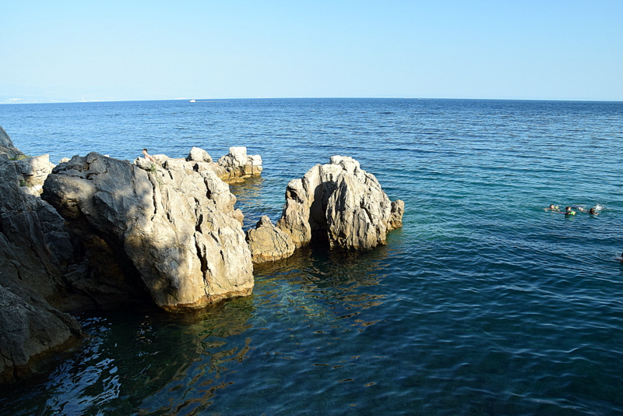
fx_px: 467
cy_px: 208
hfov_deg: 67.4
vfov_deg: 48.0
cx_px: 312
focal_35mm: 27
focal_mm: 18
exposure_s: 1/125
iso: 400
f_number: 9
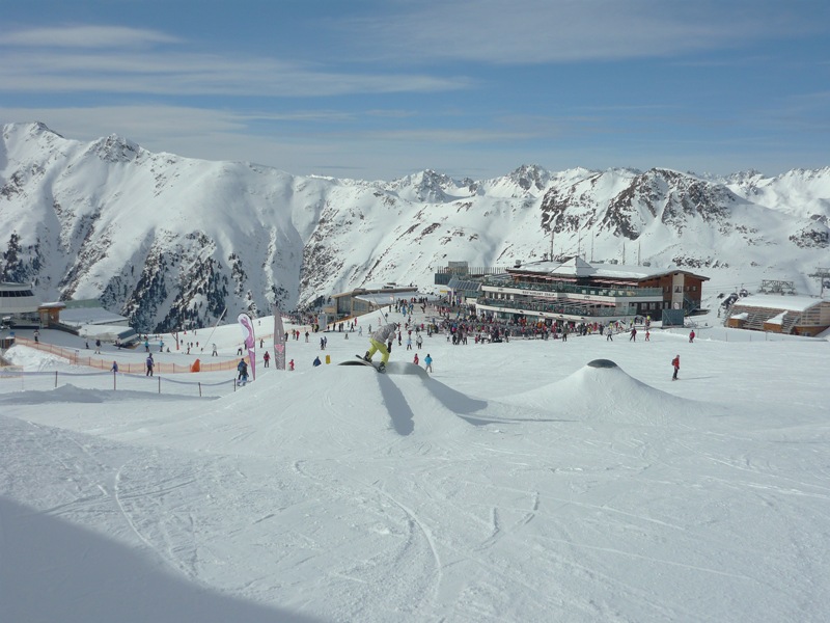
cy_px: 312
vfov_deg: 30.9
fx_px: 1127
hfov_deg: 40.4
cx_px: 415
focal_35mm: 47
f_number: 9
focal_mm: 7.8
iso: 100
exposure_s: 1/320
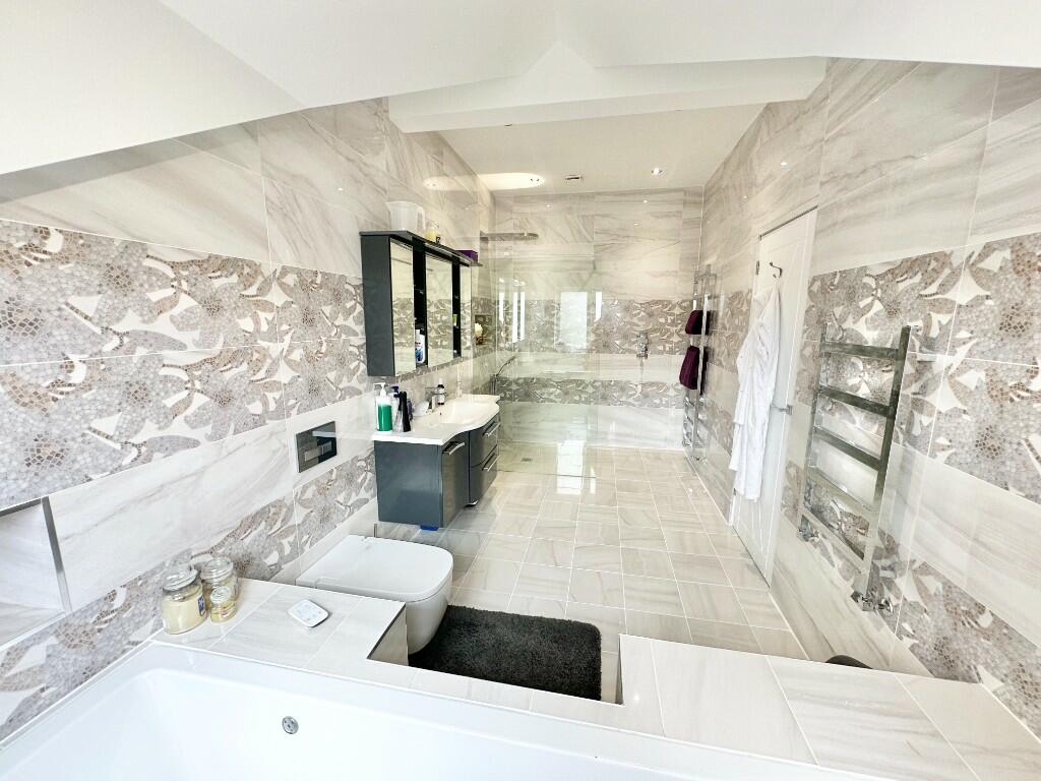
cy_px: 390
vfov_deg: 85.7
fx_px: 421
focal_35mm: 14
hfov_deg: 102.1
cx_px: 520
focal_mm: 2.22
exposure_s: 1/100
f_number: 2.2
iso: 100
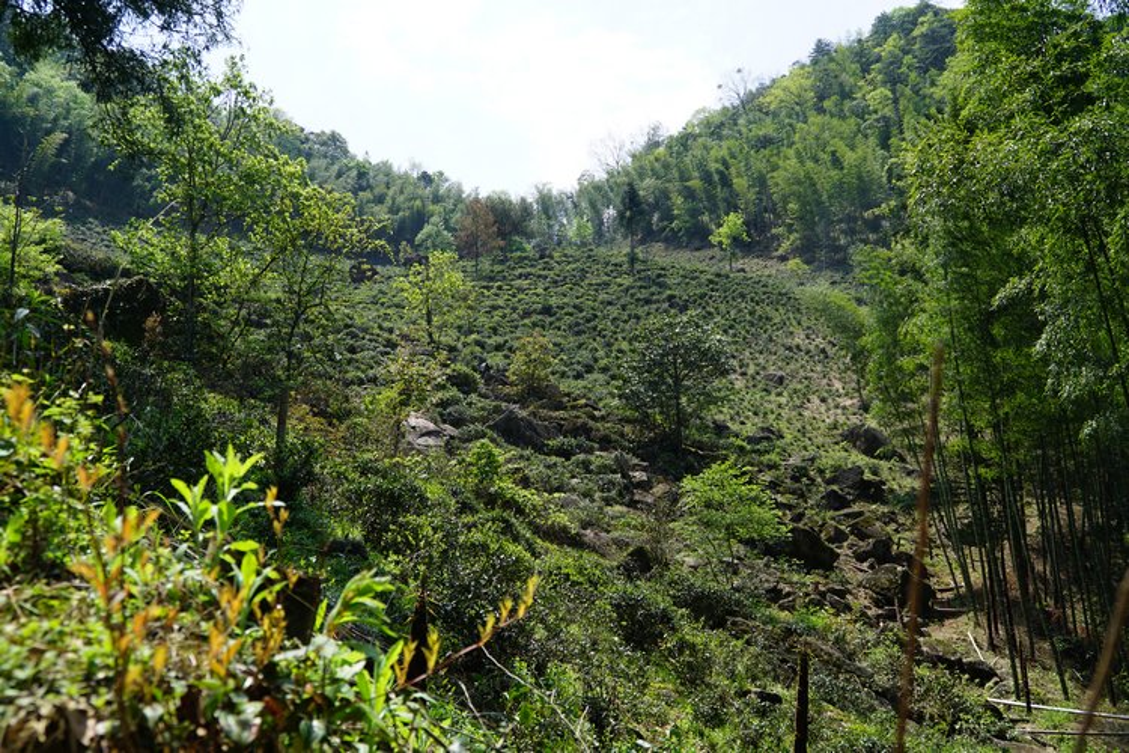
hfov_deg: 57.2
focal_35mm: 33
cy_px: 376
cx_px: 564
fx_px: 1035
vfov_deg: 40.0
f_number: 5.6
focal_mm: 22
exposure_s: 1/200
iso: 100
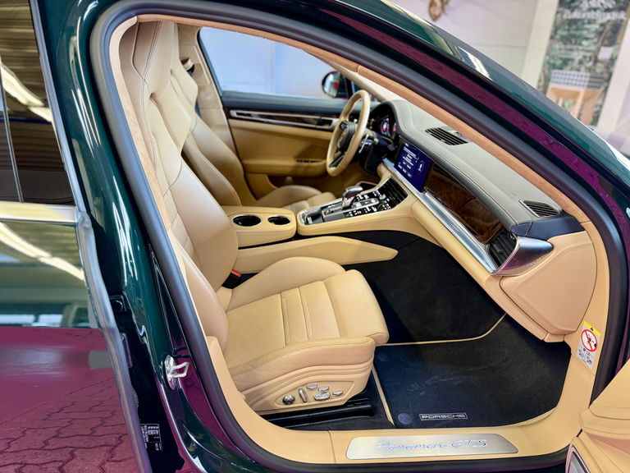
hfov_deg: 71.6
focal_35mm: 24
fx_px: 437
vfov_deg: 56.8
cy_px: 236
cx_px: 315
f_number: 1.78
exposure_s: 1/50
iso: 200
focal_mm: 6.76
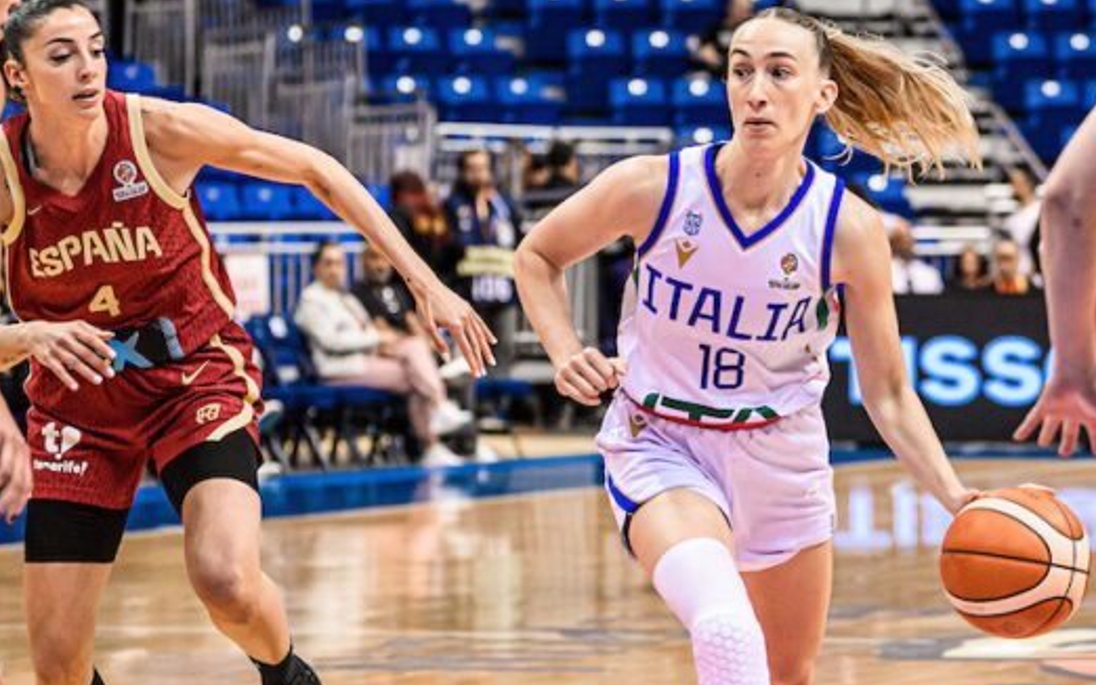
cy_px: 381
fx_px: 5017
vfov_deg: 7.8
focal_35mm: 168
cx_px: 607
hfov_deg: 12.5
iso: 3200
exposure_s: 1/1600
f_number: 3.2
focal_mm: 86
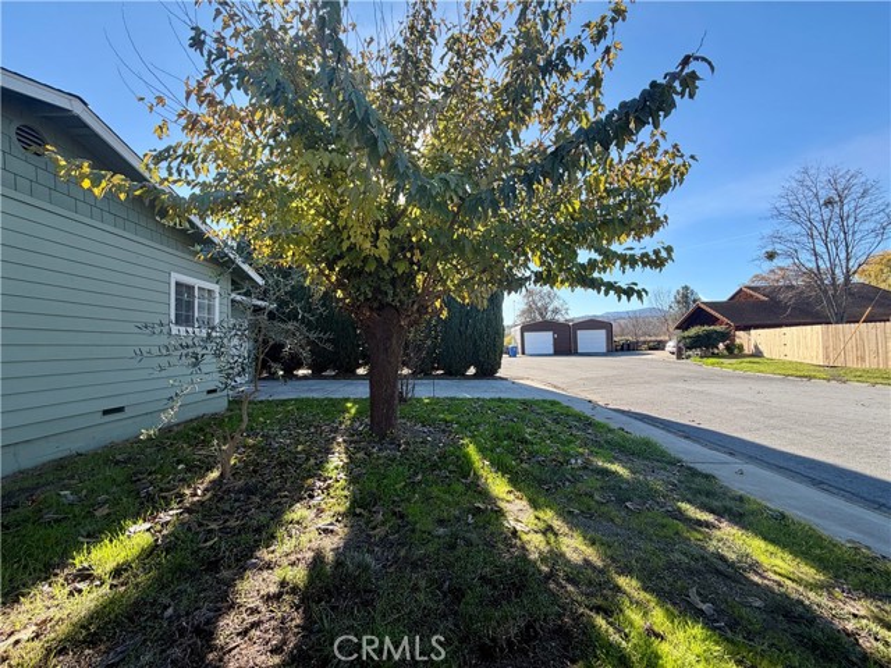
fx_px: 360
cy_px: 334
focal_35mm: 14
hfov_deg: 102.1
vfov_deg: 85.7
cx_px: 446
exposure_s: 1/502
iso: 50
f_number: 2.2
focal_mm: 2.22
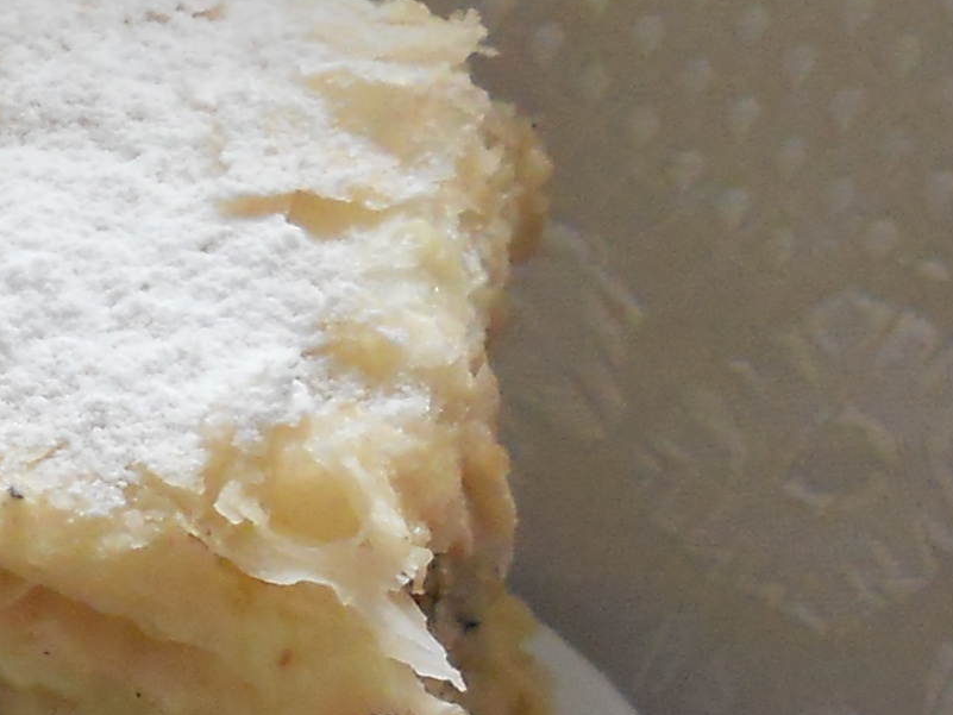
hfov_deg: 11.4
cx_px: -390
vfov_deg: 8.8
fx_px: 4598
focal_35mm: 167
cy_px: 689
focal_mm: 6.72
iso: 400
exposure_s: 1/125
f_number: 3.1
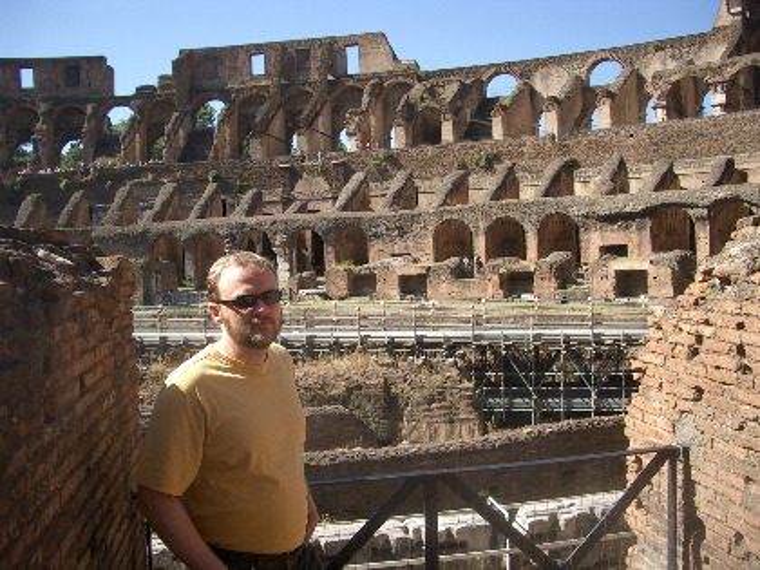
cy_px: 285
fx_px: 768
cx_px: 380
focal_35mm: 35
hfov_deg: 52.6
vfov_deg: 40.7
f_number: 2.6
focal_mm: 5.8
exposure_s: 1/800
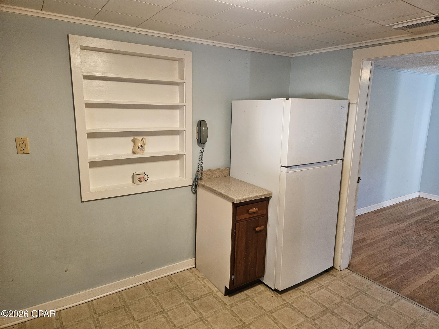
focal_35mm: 23
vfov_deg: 58.9
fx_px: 292
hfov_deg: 73.9
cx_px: 220
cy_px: 164
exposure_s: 1/120
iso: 500
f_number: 1.8
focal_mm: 5.4
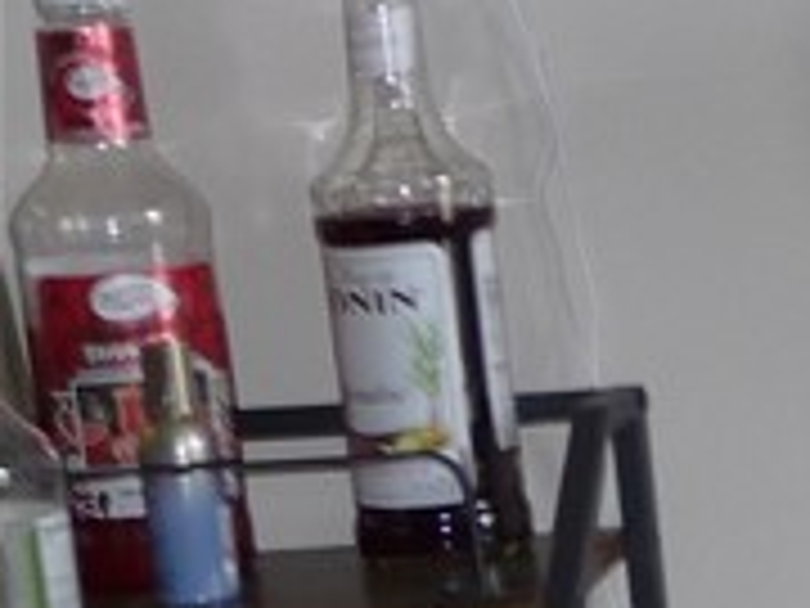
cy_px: 536
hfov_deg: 9.9
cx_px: 2300
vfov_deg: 9.3
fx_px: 3721
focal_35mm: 159
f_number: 3.3
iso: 100
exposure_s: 1/8
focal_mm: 4.7
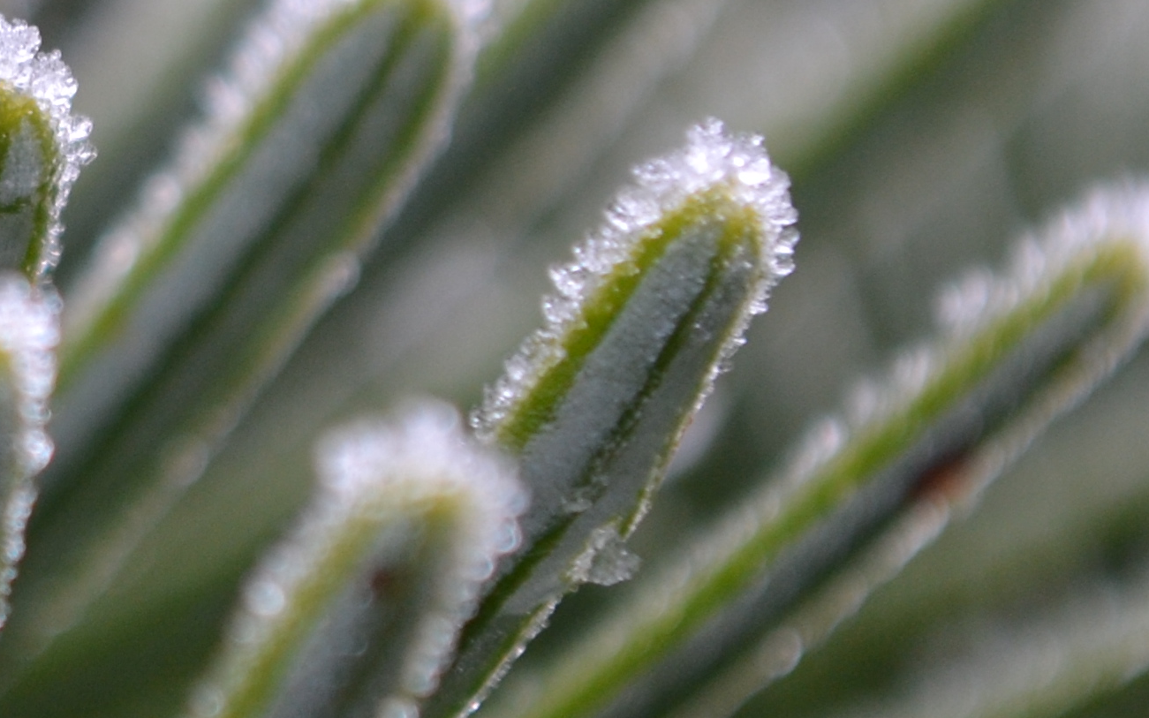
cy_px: 219
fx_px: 9325
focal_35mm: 298
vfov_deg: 4.4
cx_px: -425
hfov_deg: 7.0
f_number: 5.6
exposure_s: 1/200
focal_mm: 55
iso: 400
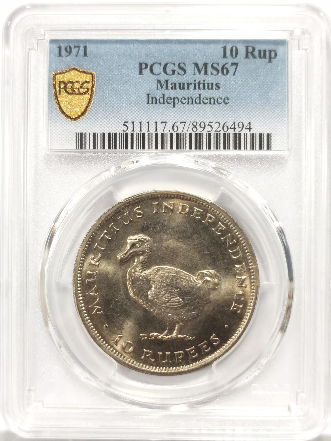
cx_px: 166
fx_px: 688
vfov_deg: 35.5
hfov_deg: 27.0
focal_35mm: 54
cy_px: 220
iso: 160
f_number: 16
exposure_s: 1/100
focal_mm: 5.56
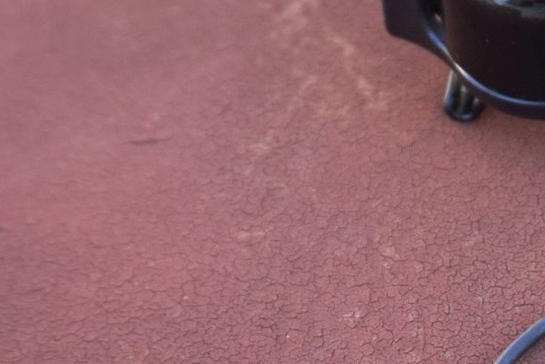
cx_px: 537
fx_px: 1212
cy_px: 271
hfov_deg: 24.3
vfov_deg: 17.0
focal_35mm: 80
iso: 160
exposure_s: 1/160
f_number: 4
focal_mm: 20
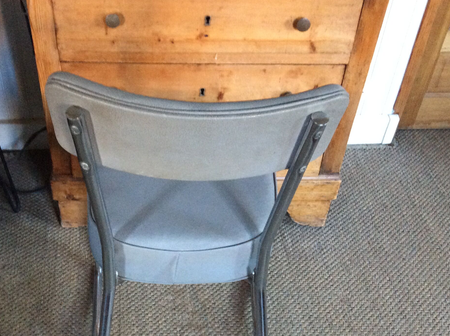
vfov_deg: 31.9
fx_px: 584
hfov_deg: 41.9
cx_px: 174
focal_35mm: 45
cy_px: 222
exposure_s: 1/17
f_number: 2.4
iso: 250
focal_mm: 3.3
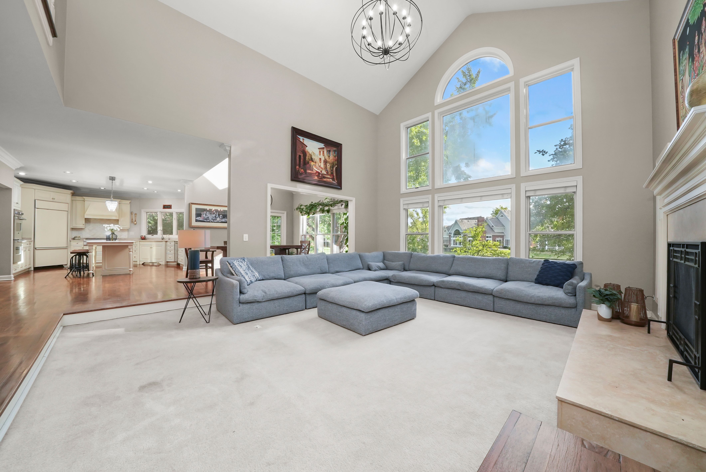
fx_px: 235
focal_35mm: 12
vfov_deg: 90.1
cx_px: 353
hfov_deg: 112.6
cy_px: 236
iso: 1600
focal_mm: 12
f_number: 11
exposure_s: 1/20
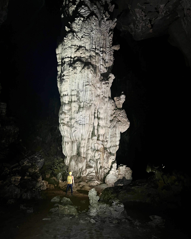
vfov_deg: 62.2
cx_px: 92
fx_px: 198
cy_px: 124
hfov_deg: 51.5
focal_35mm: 28
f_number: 1.5
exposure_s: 1/30
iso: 1000
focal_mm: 5.7
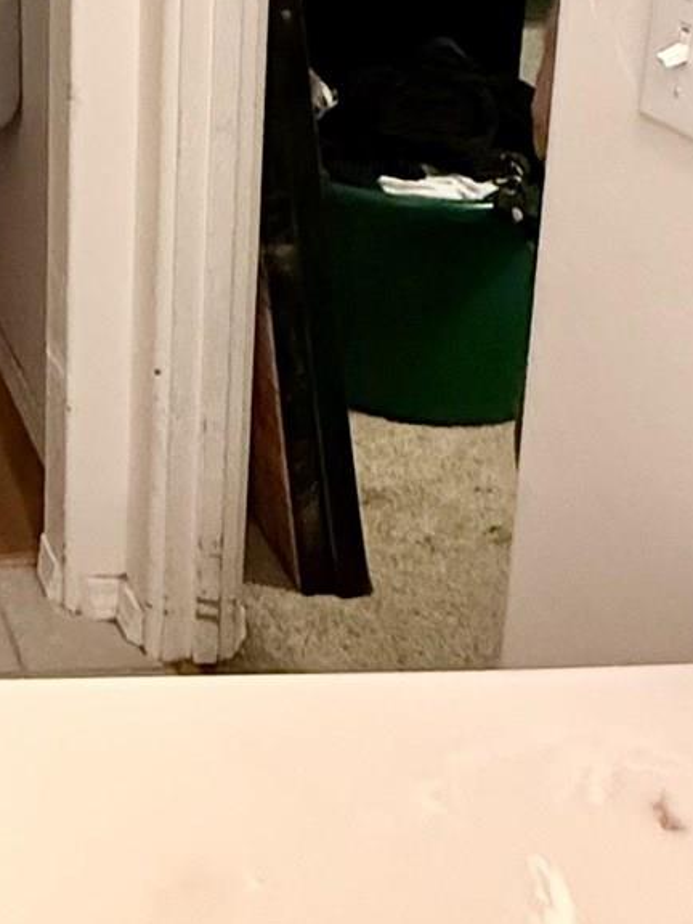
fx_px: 1495
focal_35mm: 56
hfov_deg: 20.6
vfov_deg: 30.9
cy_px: -71
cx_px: -451
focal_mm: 2.22
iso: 1000
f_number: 2.2
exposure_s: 1/60
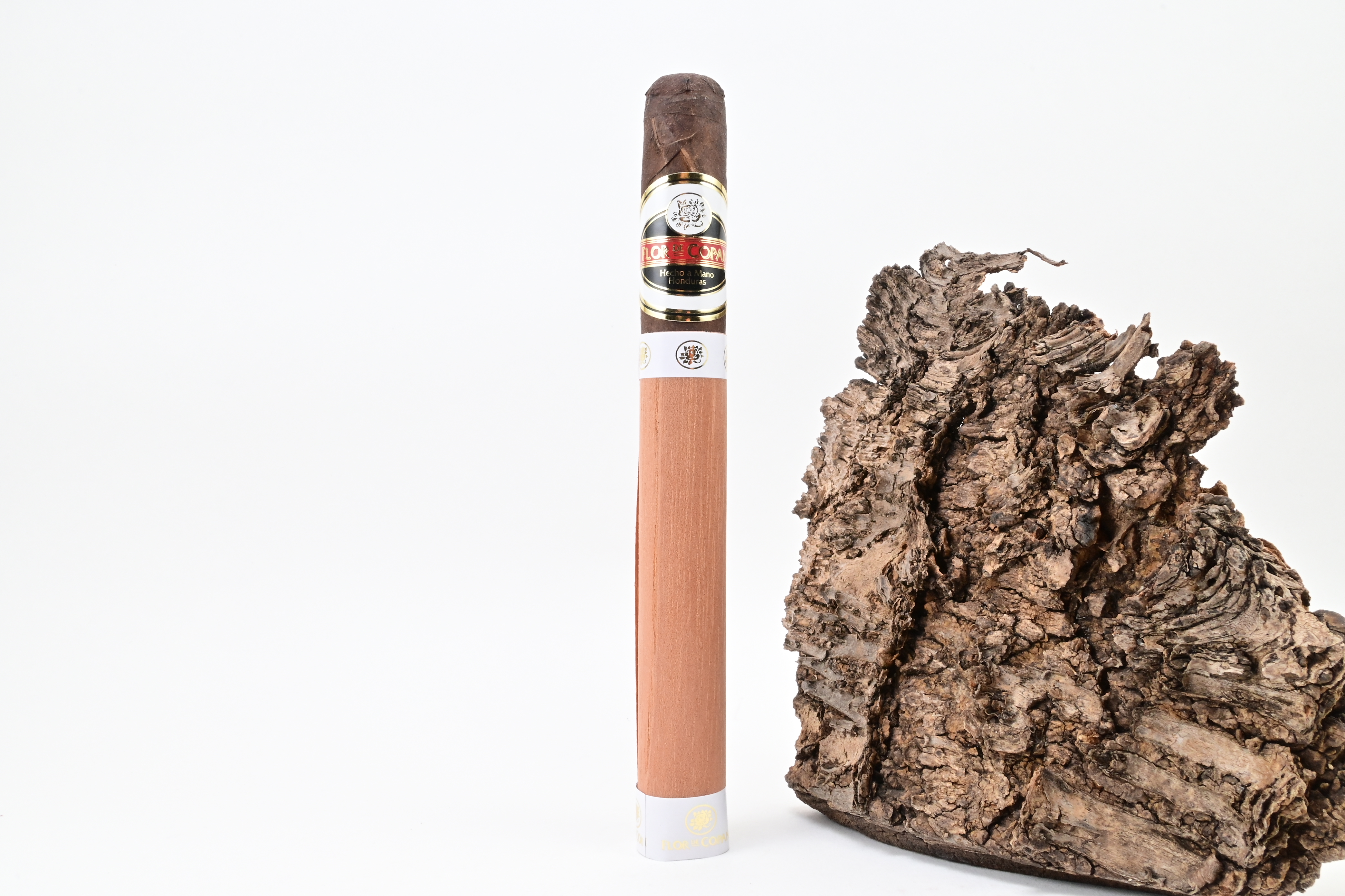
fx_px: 1177
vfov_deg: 41.7
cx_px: 672
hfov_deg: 59.5
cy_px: 448
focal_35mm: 32
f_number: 22
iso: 500
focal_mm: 21
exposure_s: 1/15
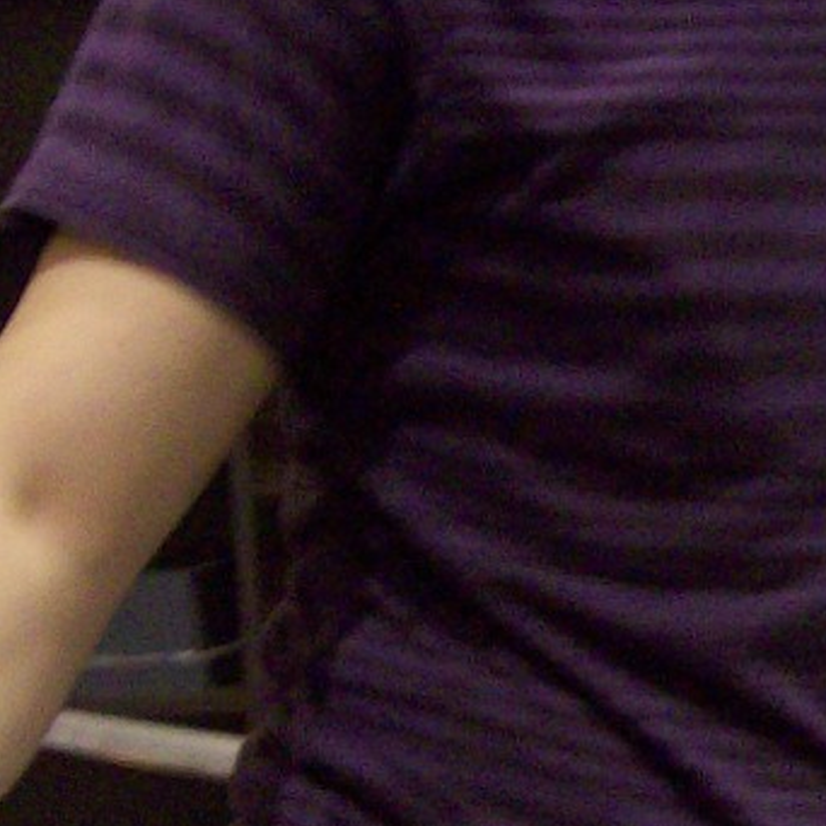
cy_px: 447
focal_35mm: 134
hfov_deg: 12.6
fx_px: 3618
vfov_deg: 13.0
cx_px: 1081
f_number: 2.7
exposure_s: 1/8
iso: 160
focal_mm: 6
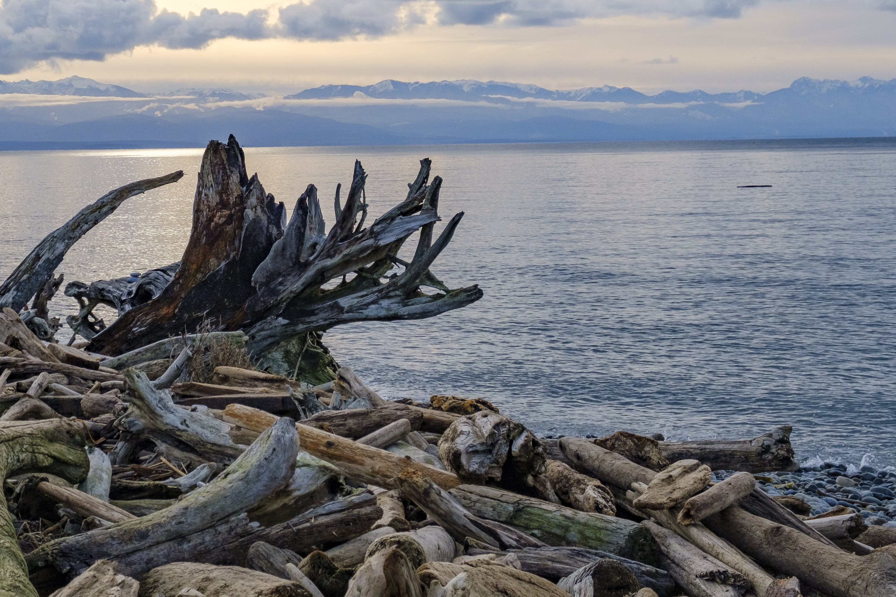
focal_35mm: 83
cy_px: 188
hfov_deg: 24.2
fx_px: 2066
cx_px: 219
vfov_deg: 16.4
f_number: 7.1
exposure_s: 1/680
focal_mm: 32.9
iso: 640
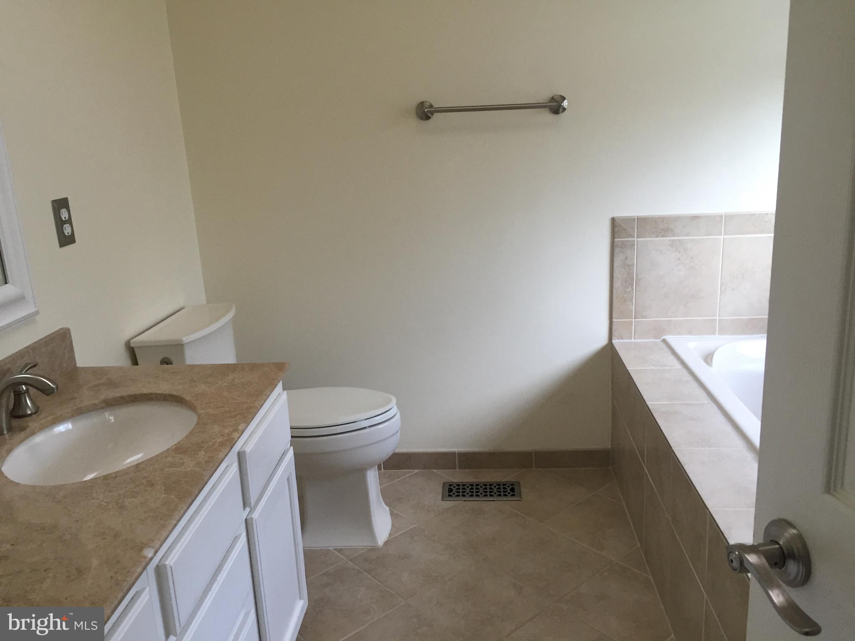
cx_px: 428
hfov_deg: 61.7
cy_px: 320
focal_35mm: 29
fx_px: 716
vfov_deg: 48.2
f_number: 2.2
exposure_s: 1/30
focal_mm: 4.15
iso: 50
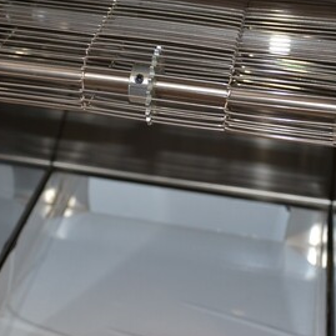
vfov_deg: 23.2
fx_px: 813
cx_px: 162
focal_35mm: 74
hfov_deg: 23.4
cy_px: 90
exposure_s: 1/30
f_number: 4
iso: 400
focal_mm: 26
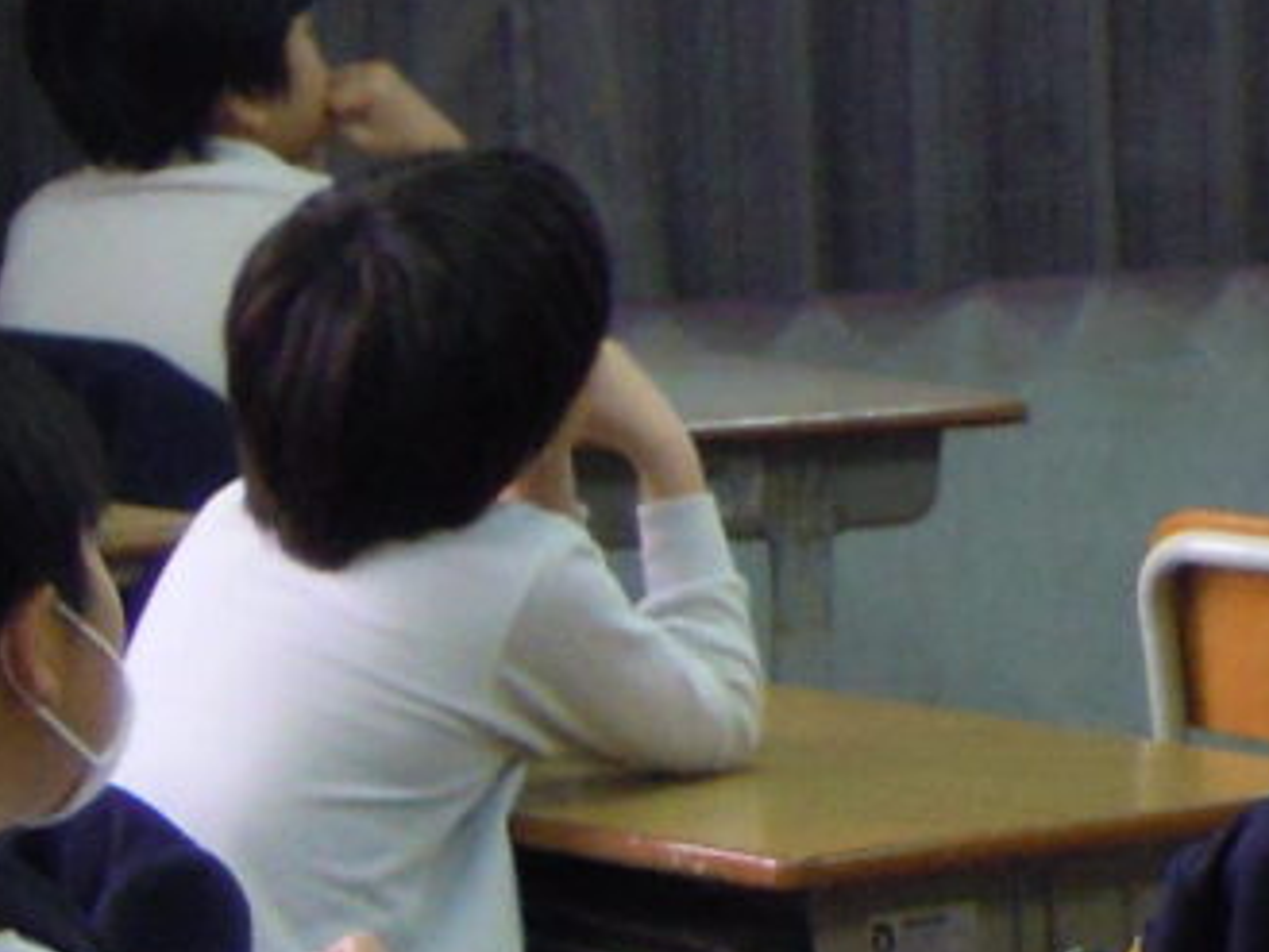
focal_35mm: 210
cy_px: 135
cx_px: 2688
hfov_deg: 8.8
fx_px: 7701
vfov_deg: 7.1
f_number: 3
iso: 250
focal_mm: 6.4
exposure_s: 1/40
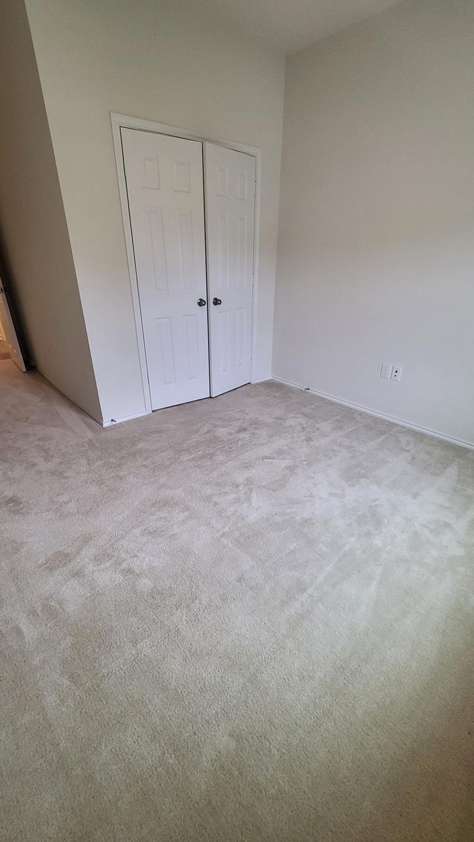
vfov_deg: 102.9
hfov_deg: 70.5
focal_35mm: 15
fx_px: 335
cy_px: 437
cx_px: 244
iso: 250
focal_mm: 1.74
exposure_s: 1/60
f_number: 2.2
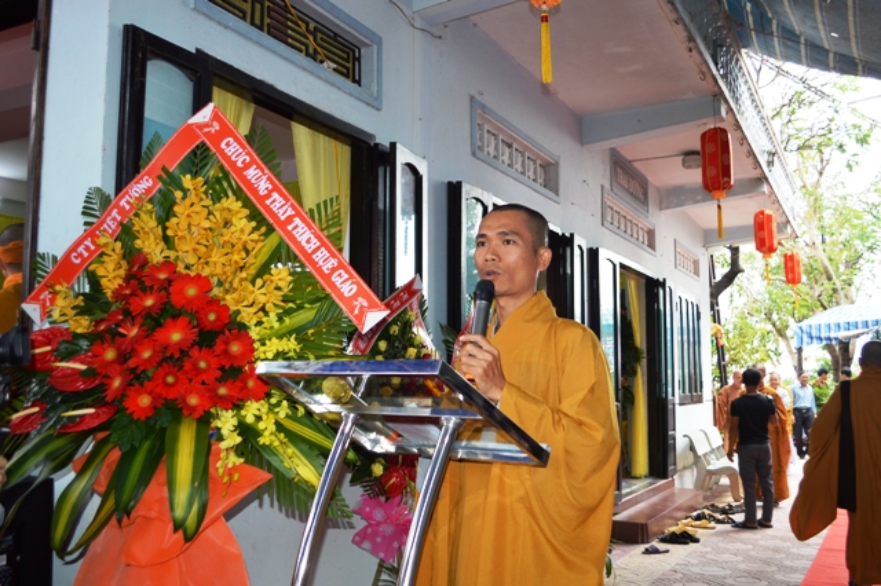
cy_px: 293
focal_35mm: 36
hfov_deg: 53.2
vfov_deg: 36.8
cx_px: 440
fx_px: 881
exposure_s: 1/125
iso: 250
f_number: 4
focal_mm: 24
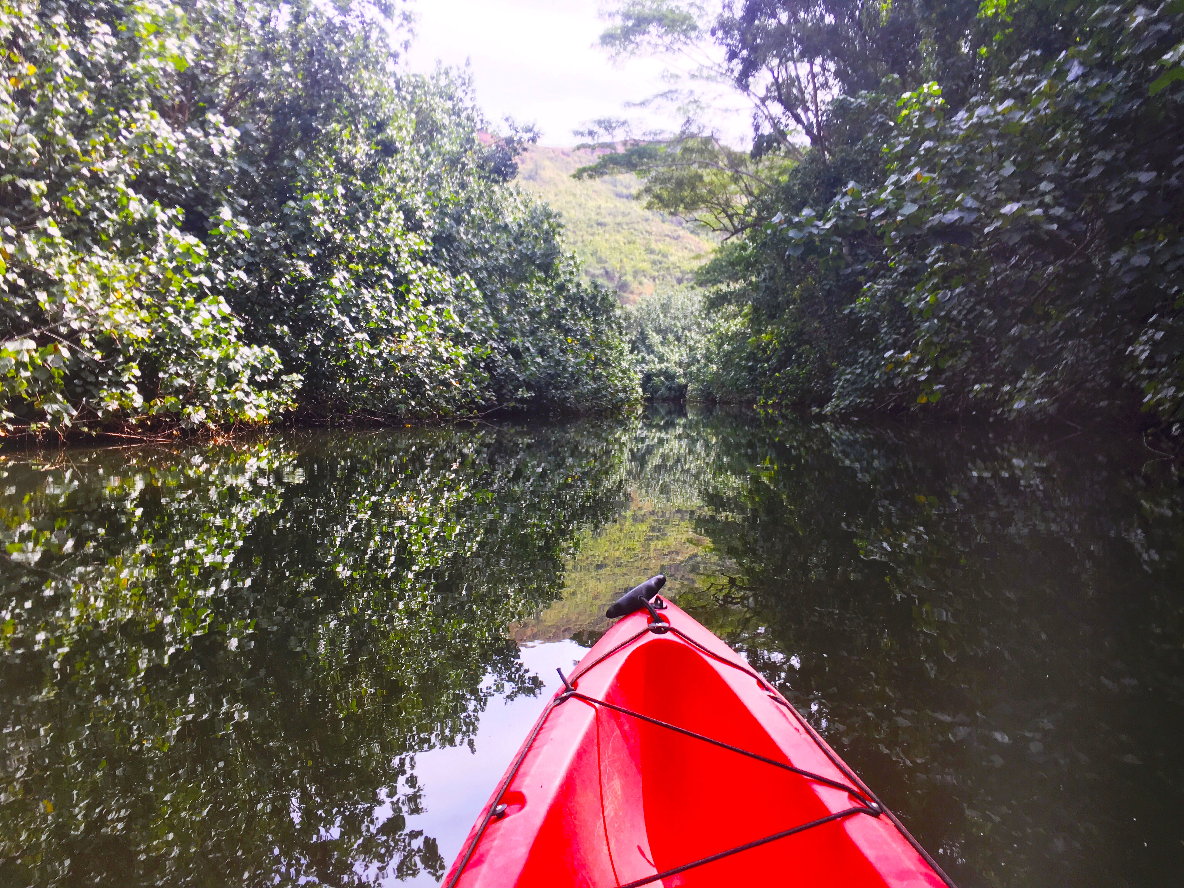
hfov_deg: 61.7
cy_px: 444
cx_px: 592
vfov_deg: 48.2
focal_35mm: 29
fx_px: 992
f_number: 2.2
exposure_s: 1/329
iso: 25
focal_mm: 4.15
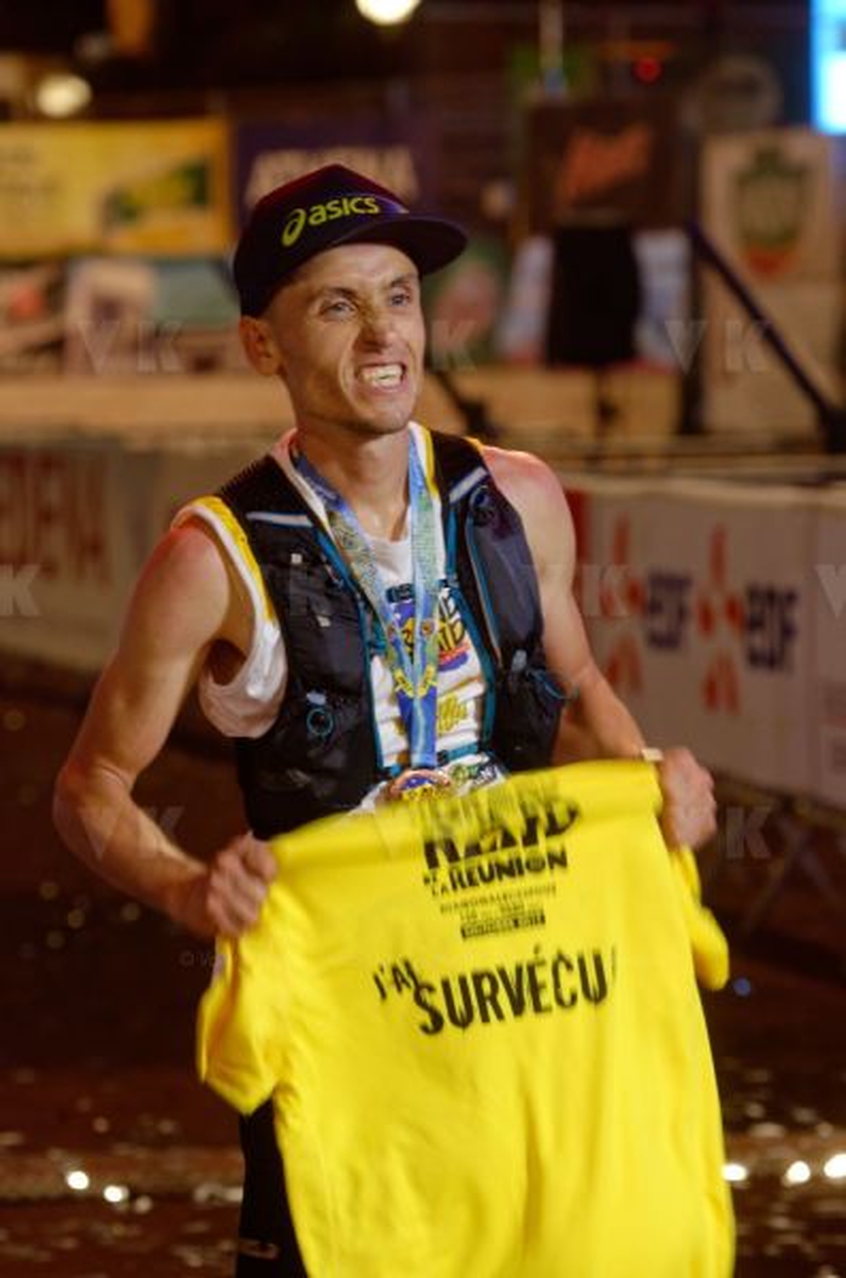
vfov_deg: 10.2
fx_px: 7175
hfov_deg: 6.7
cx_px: 423
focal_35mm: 202
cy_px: 639
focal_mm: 135
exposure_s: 1/30
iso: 1000
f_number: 5
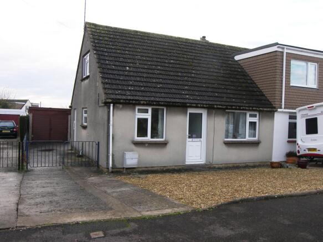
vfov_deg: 44.1
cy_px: 121
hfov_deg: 56.8
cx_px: 162
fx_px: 299
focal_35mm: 32
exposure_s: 1/80
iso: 50
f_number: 3.2
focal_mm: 6.8
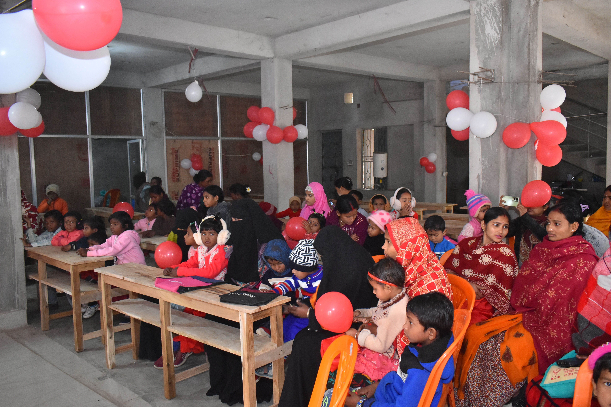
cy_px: 203
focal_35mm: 28
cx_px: 316
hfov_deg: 65.5
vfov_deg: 46.4
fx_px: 475
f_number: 3.5
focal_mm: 18
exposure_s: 1/100
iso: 1600
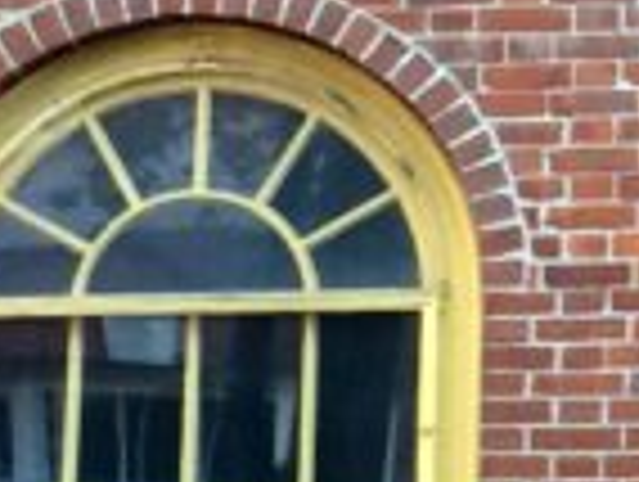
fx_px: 3865
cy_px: 171
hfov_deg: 8.7
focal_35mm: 209
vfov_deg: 7.1
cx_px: 1476
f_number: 2.2
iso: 64
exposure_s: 1/30
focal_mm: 4.15
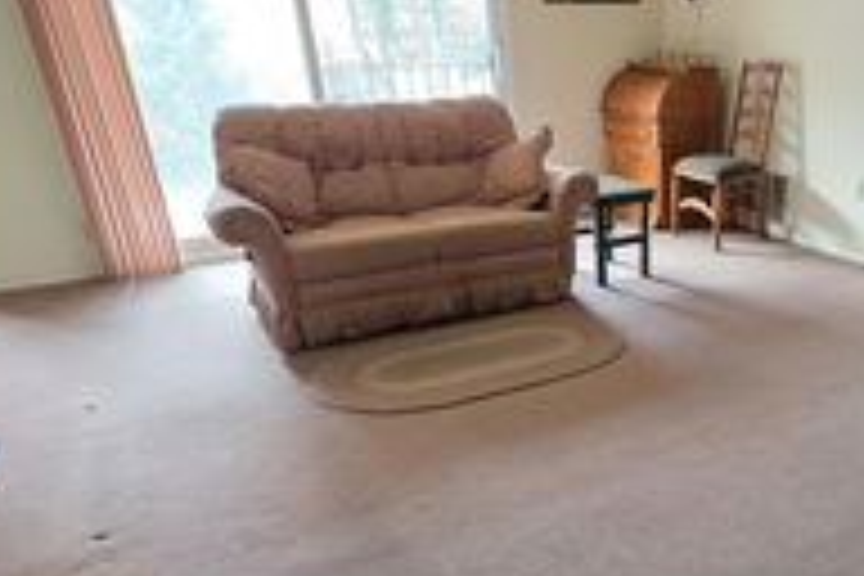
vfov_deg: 42.5
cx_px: 682
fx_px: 720
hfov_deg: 57.6
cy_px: 418
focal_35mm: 30
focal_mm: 2.2
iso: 400
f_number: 1.9
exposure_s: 1/60
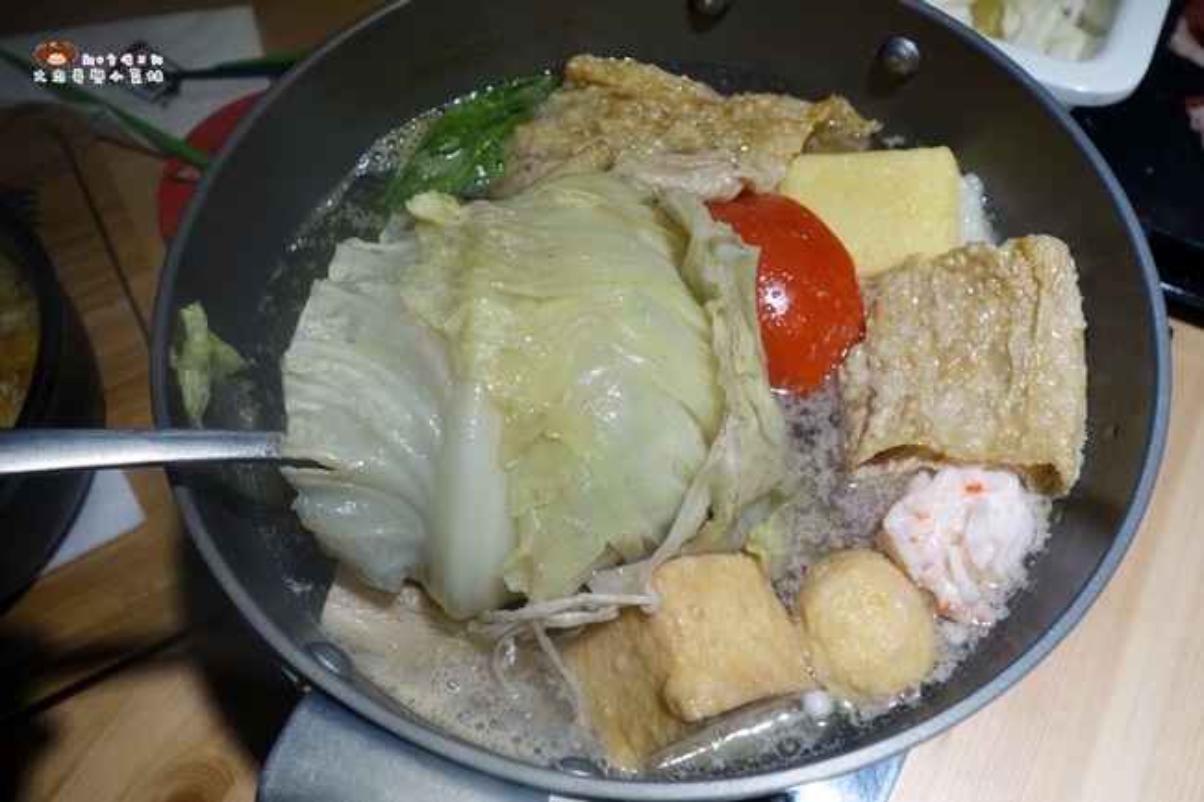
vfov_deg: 39.9
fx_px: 1103
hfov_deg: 57.2
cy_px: 401
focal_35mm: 33
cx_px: 602
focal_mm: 12.32
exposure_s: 1/40
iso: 160
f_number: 5
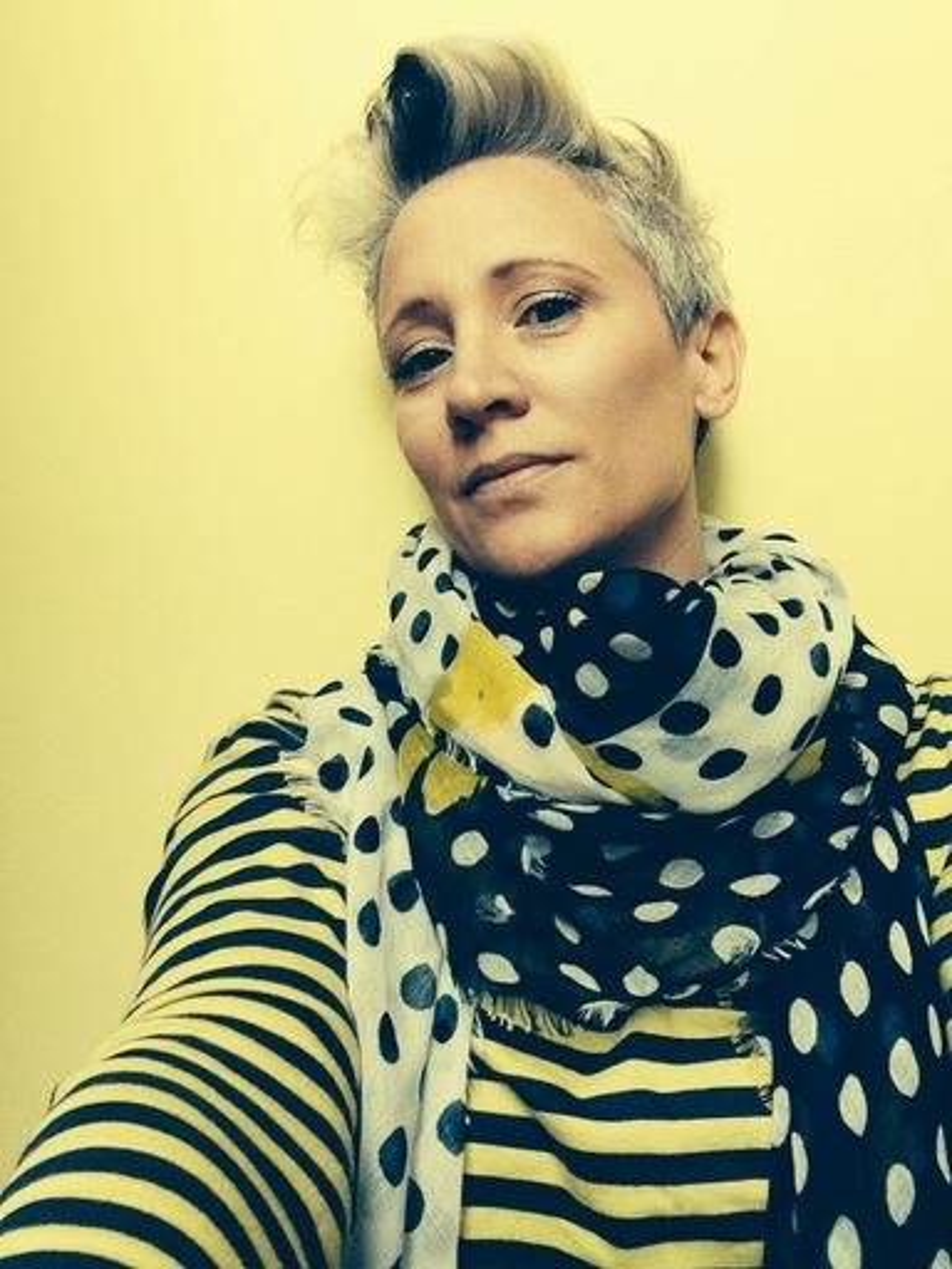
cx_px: 476
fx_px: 1283
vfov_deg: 52.6
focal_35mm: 35
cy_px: 634
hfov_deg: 40.7
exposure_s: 1/30
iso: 50
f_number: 2.4
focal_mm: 2.18
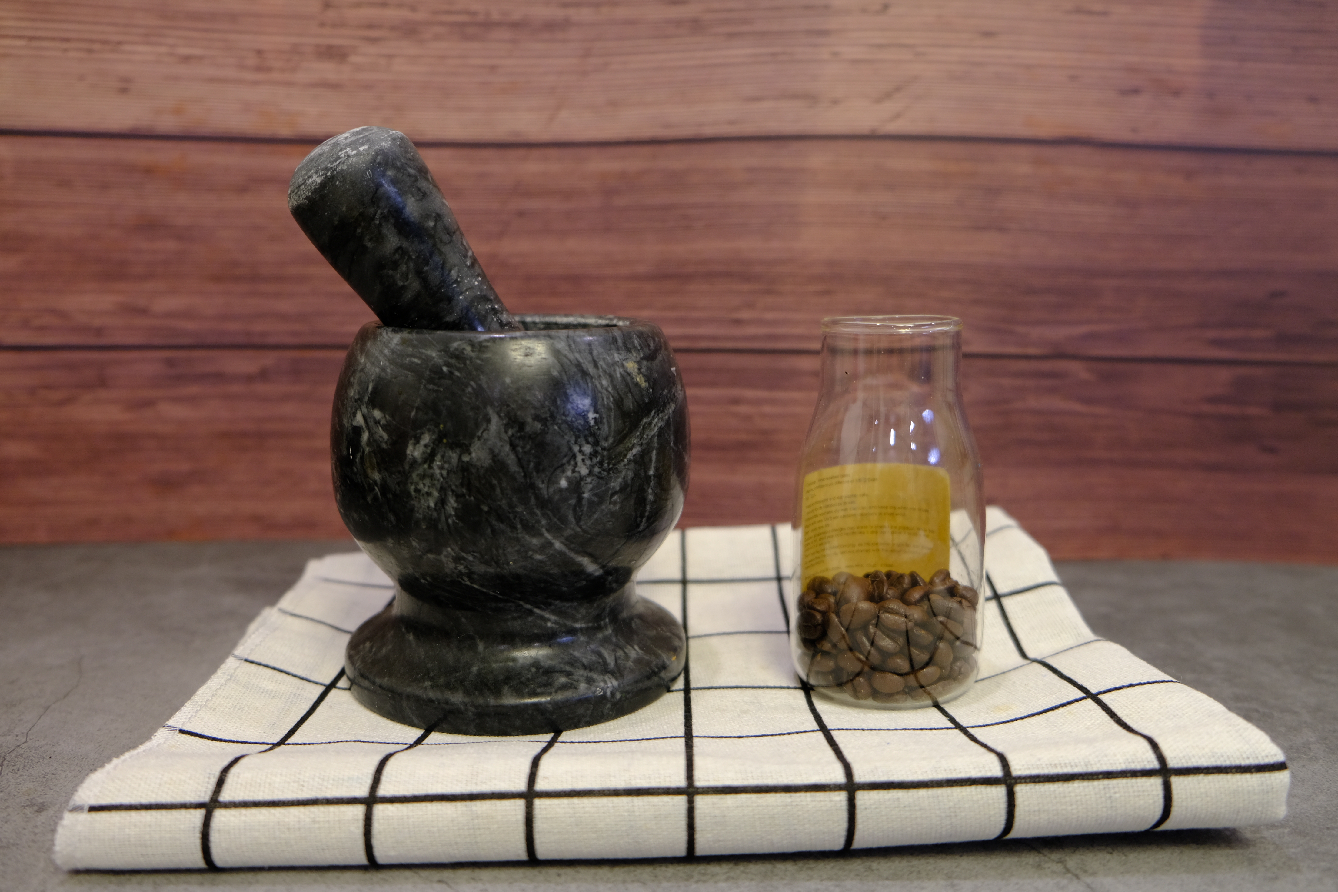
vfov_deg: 47.9
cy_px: 446
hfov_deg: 67.4
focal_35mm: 27
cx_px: 669
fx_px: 1003
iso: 320
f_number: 2.8
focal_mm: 18
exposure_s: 1/26
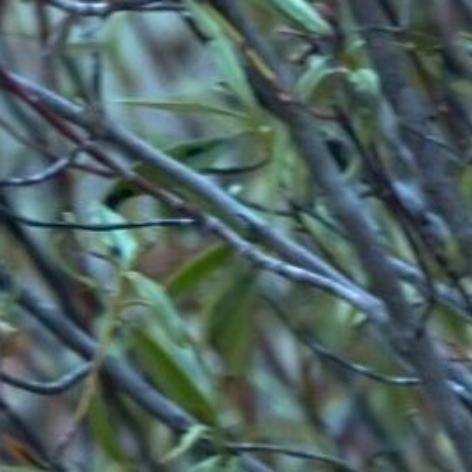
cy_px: 1184
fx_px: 52913
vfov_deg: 0.5
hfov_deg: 0.5
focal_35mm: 3430
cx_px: -807
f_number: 6
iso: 1000
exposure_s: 1/1600
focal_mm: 430
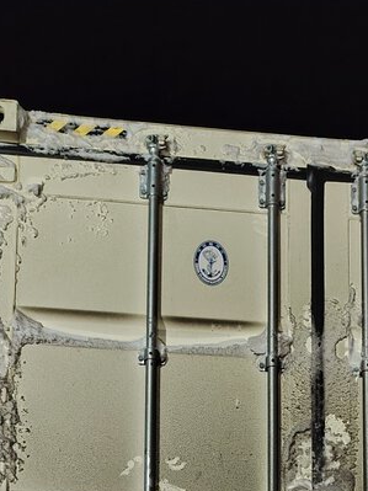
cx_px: 316
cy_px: 612
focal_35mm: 65
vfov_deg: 26.1
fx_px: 922
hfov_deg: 22.1
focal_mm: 5.25
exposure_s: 1/16.7
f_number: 1.75
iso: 3428
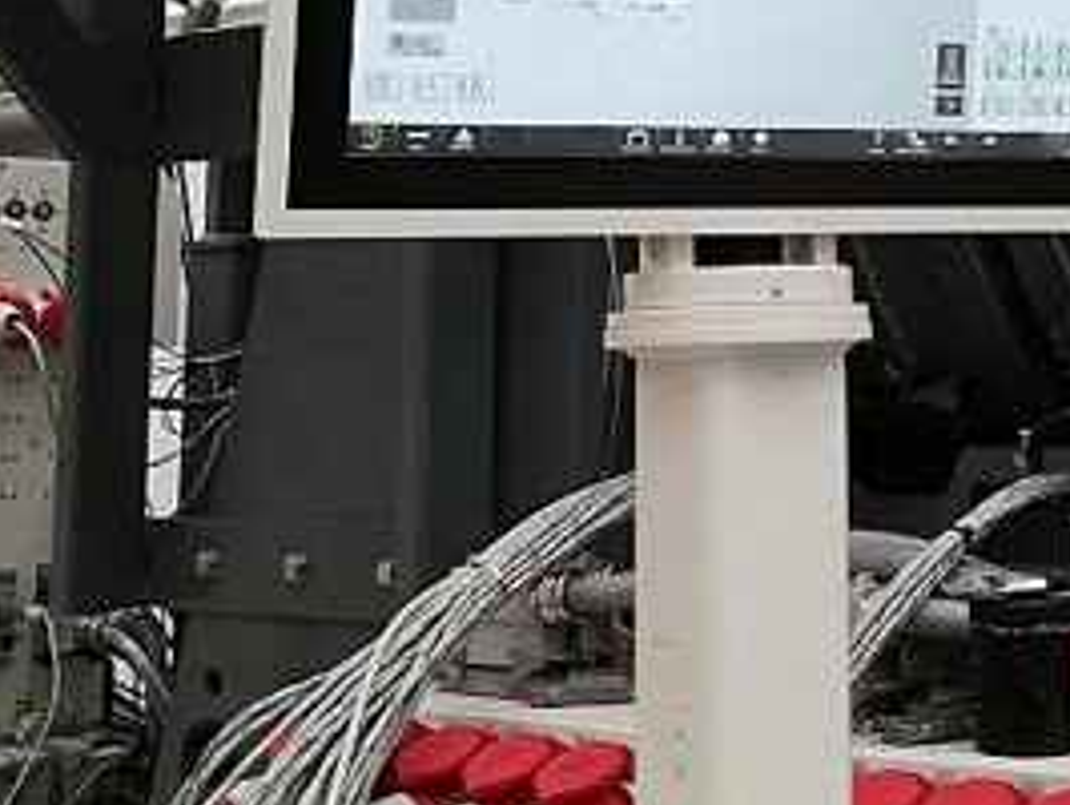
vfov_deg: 19.1
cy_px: -16
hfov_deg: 25.0
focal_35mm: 75
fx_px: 2320
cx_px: 1014
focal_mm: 3.81
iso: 100
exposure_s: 1/50
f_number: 2.2
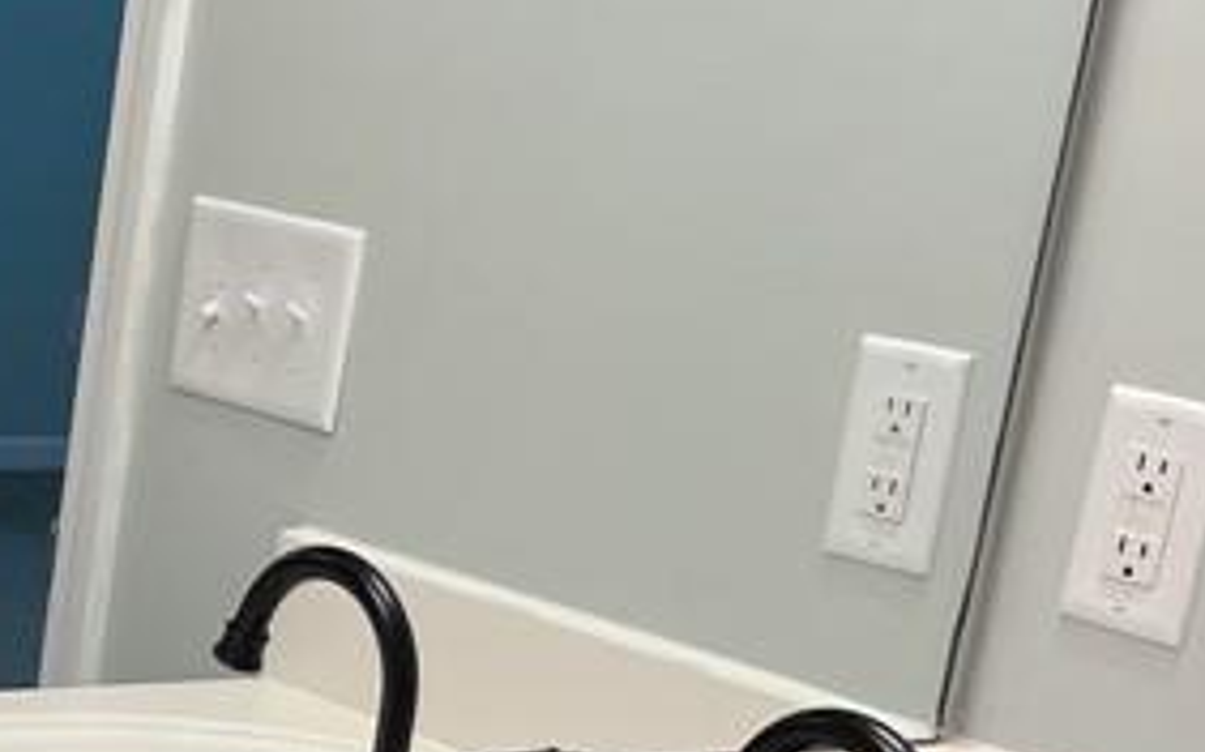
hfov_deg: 20.0
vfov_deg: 12.6
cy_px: 1013
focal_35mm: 100
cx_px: -56
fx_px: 3283
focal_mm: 5.7
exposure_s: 1/120
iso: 80
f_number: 1.5
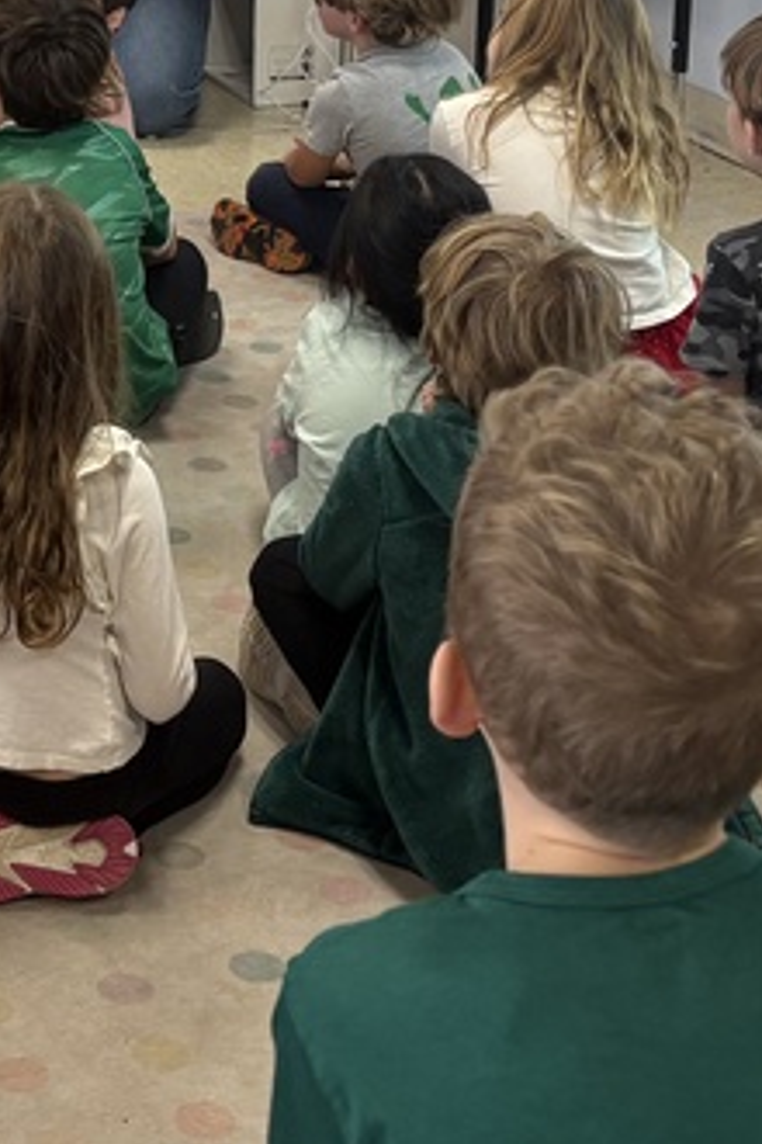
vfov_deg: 23.3
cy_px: 24
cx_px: -173
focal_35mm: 84
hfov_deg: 15.6
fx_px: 2667
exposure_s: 1/60
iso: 100
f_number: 1.6
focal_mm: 5.96
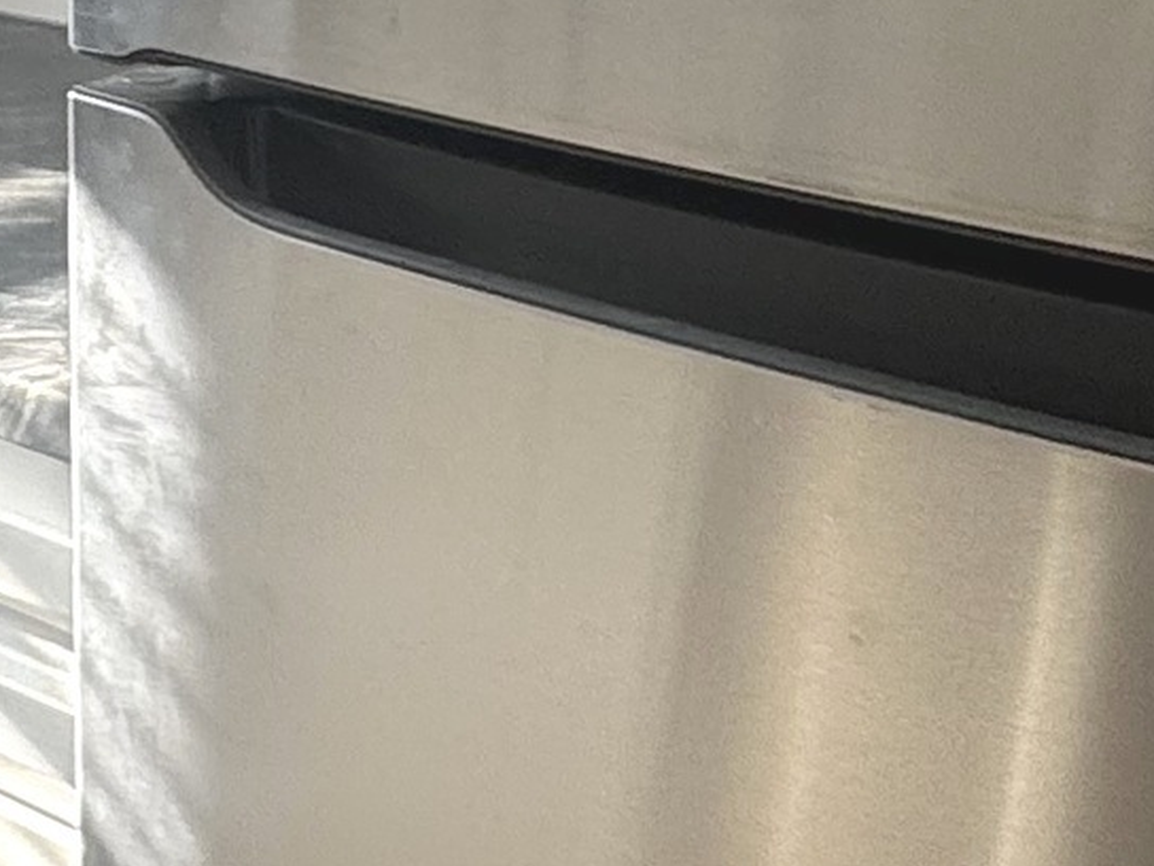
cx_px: -25
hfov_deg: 23.6
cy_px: -229
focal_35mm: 79
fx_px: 2634
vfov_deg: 17.6
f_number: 2.2
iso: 50
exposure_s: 1/99
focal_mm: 2.22
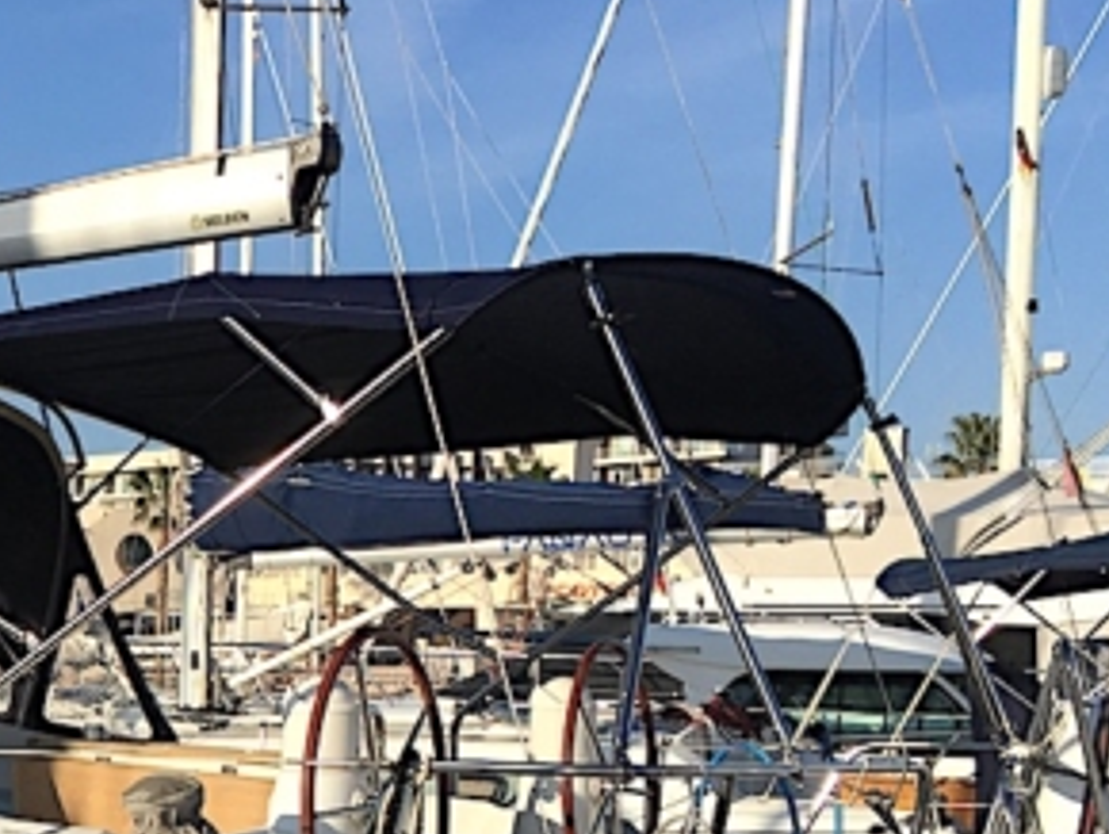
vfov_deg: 17.9
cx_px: -245
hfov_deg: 22.4
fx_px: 2565
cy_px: 880
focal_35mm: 80
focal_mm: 4.15
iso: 25
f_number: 2.2
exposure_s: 1/2747
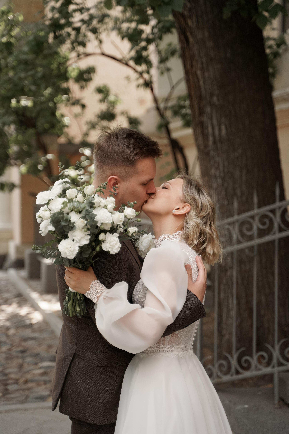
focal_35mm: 69
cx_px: 144
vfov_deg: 29.2
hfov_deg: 19.7
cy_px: 217
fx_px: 831
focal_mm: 69
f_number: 2.8
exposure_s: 1/1250
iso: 250
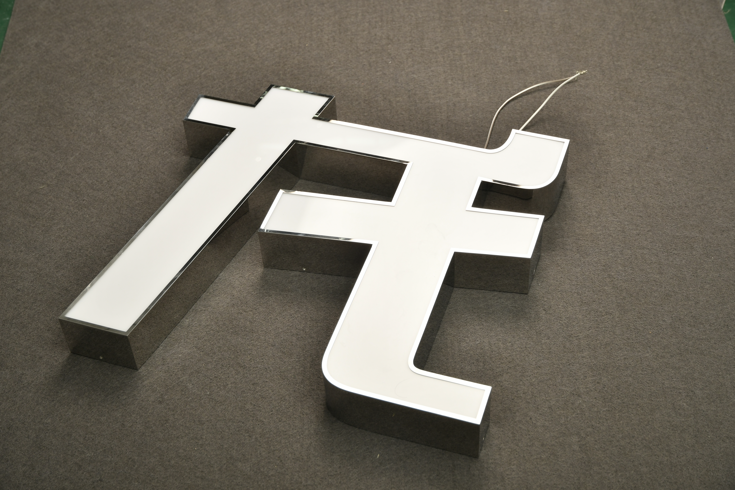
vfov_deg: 23.8
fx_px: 1164
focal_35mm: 57
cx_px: 368
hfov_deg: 35.1
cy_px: 245
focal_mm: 38
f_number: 4.8
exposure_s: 1/200
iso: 100
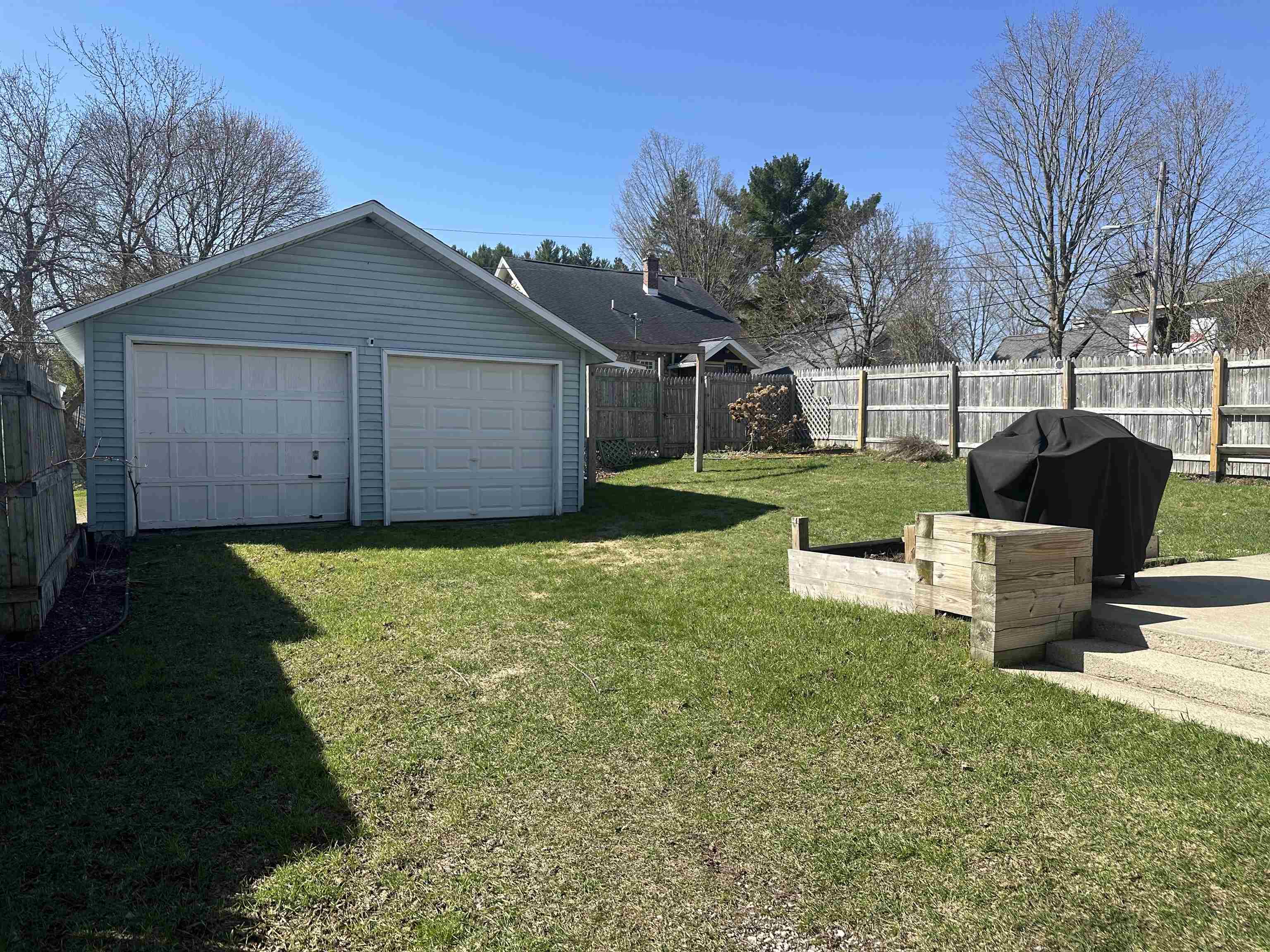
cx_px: 635
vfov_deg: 56.8
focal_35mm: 24
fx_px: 881
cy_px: 476
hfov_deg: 71.6
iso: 80
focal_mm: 6.86
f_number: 1.78
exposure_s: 1/2967
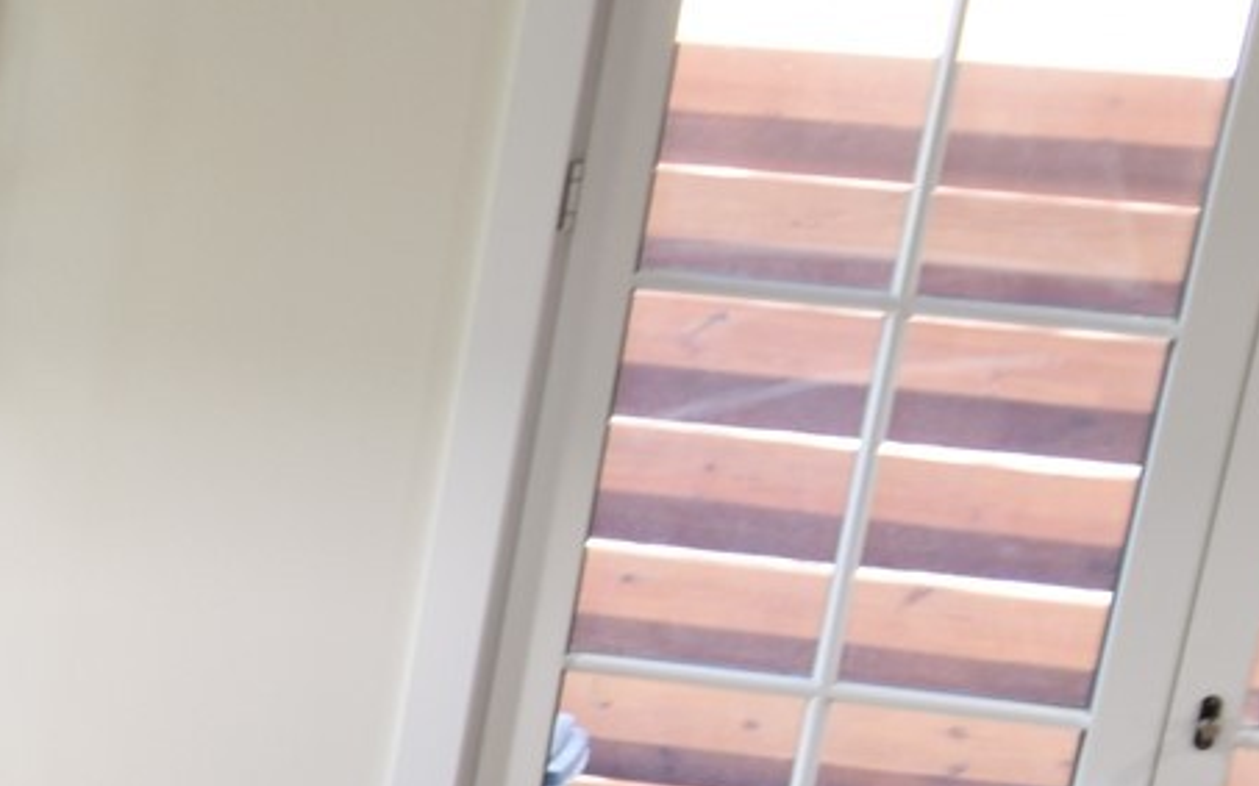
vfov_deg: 7.7
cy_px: 1410
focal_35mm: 165
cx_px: -1404
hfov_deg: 11.3
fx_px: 5661
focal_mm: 24
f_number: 3.2
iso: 100
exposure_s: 1/40
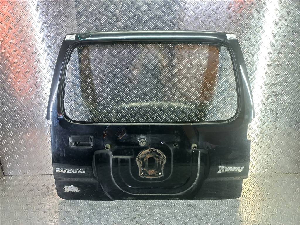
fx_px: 217
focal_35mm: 25
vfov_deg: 54.9
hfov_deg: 69.4
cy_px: 112
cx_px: 150
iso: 160
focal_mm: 4.6
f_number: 1.8
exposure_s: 1/50
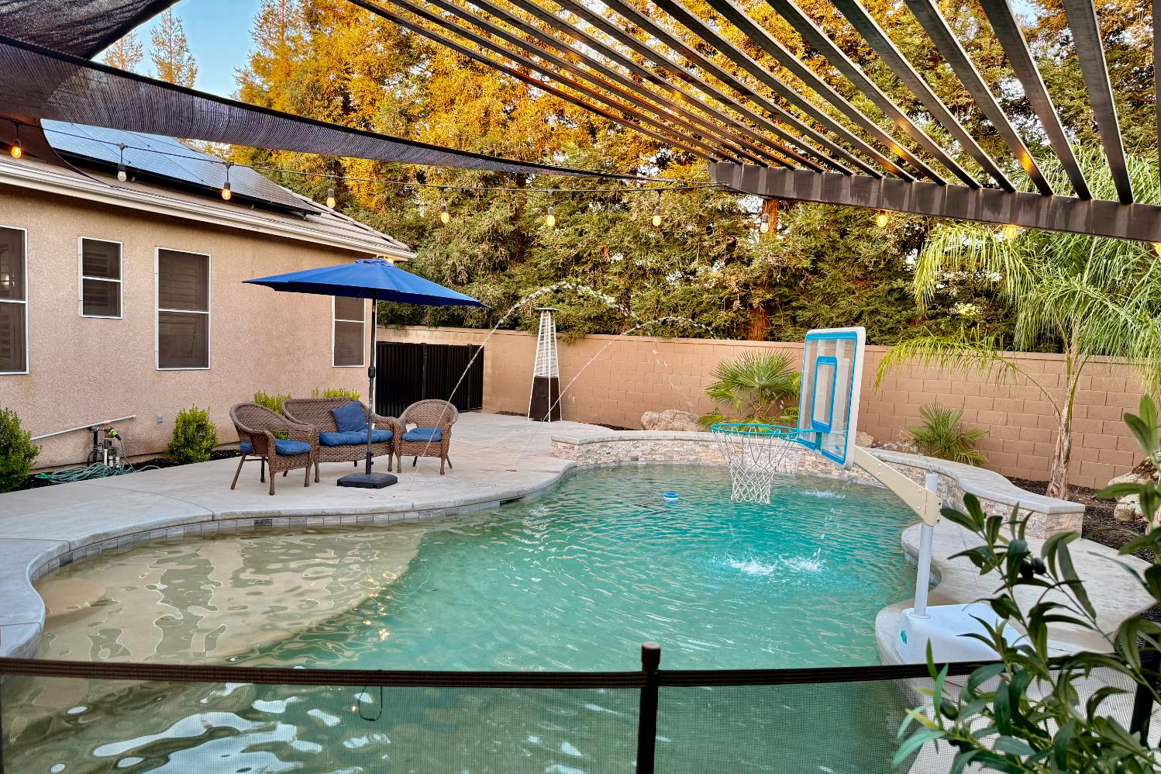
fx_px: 806
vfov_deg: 51.2
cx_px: 580
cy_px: 427
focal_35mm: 25
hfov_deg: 71.5
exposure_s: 1/120
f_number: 1.78
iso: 125
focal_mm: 6.76
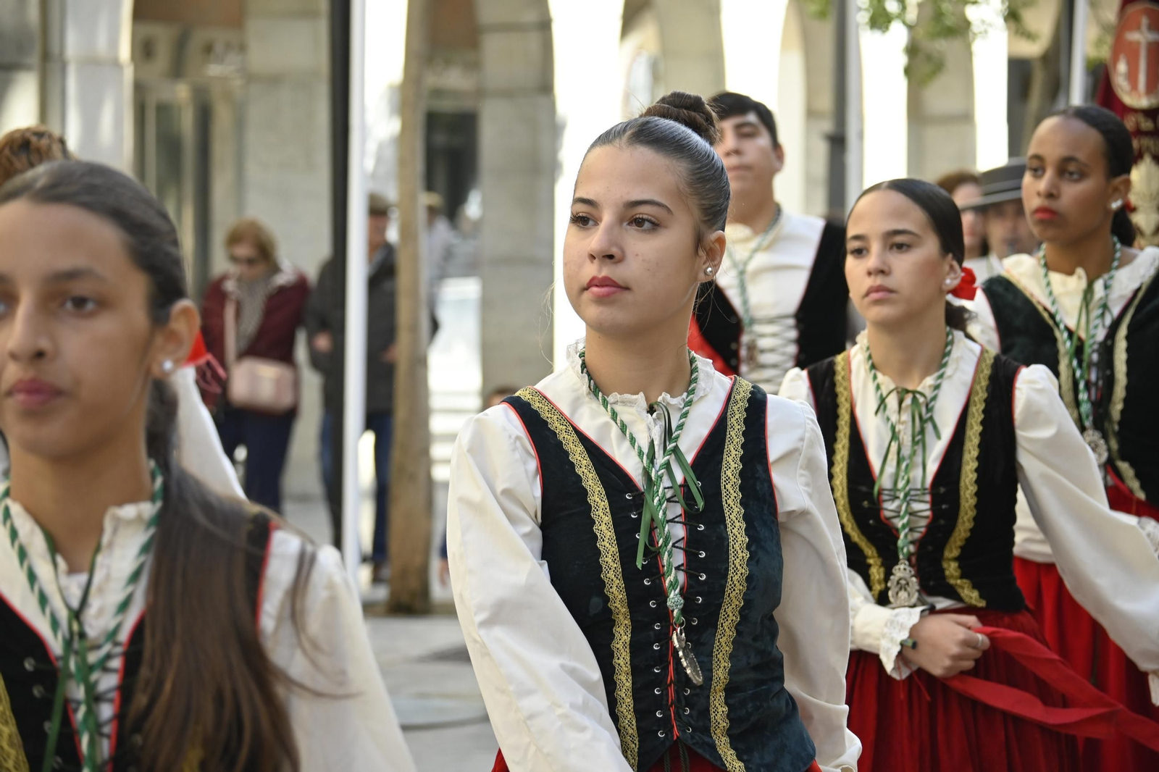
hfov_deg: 16.3
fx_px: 4055
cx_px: 580
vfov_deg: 10.9
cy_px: 386
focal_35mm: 126
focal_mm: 84
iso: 500
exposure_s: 1/400
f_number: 5.6
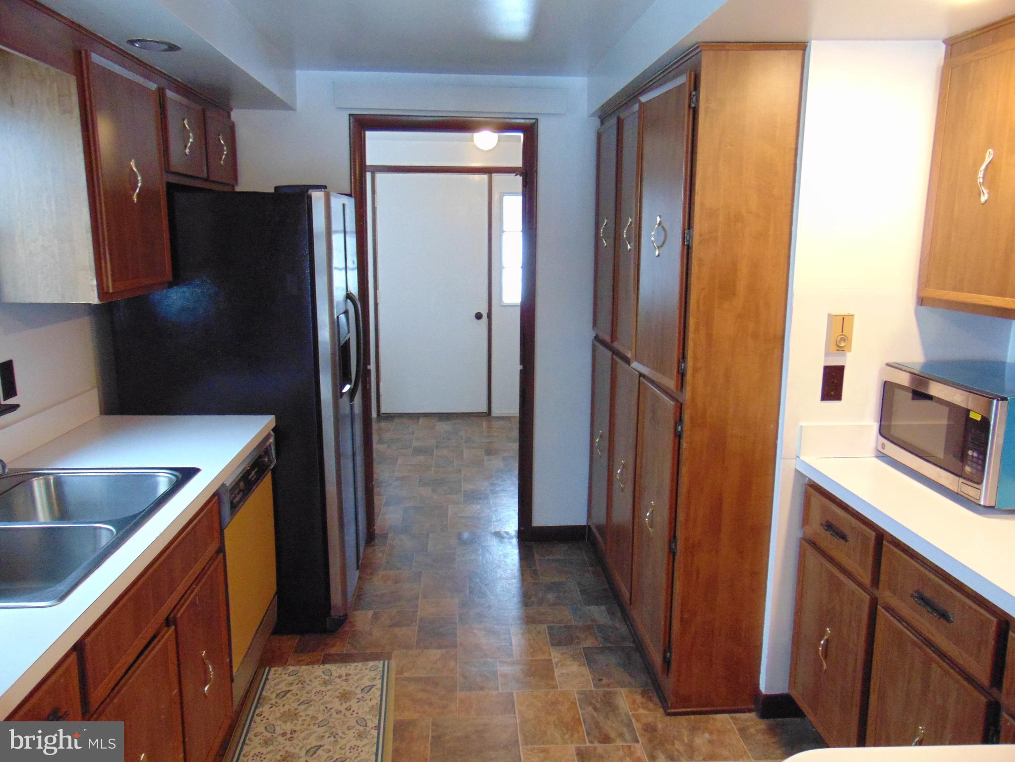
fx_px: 733
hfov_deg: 69.4
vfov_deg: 54.9
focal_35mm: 25
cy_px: 381
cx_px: 508
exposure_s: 1/50
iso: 400
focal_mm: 4.5
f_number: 3
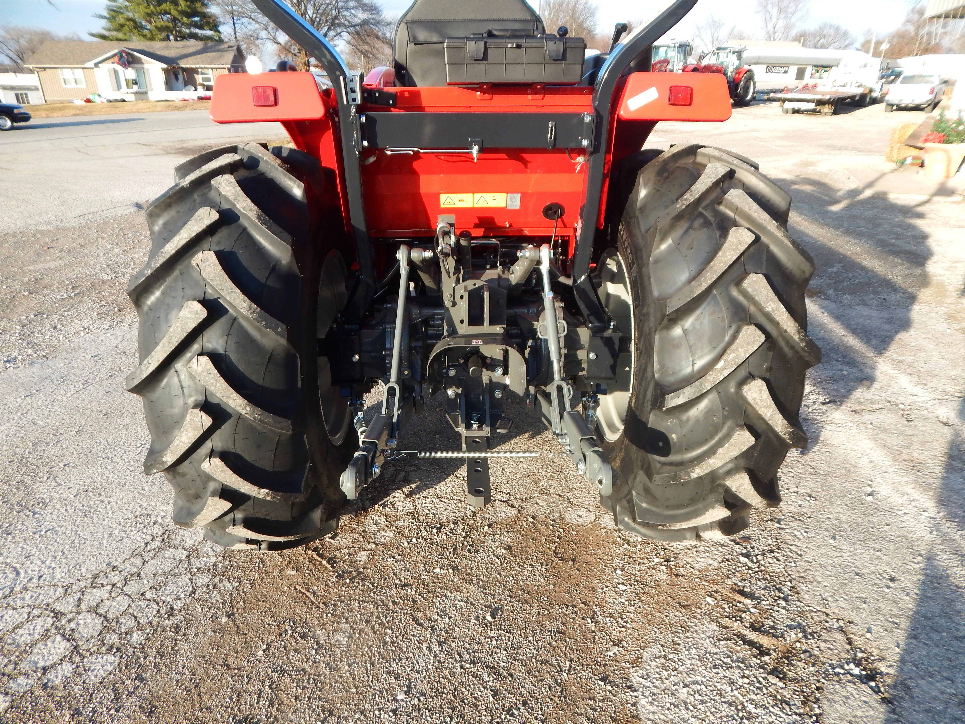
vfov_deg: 61.1
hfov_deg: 76.4
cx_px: 482
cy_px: 362
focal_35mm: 22
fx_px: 613
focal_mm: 4
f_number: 3
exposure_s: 1/400
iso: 125
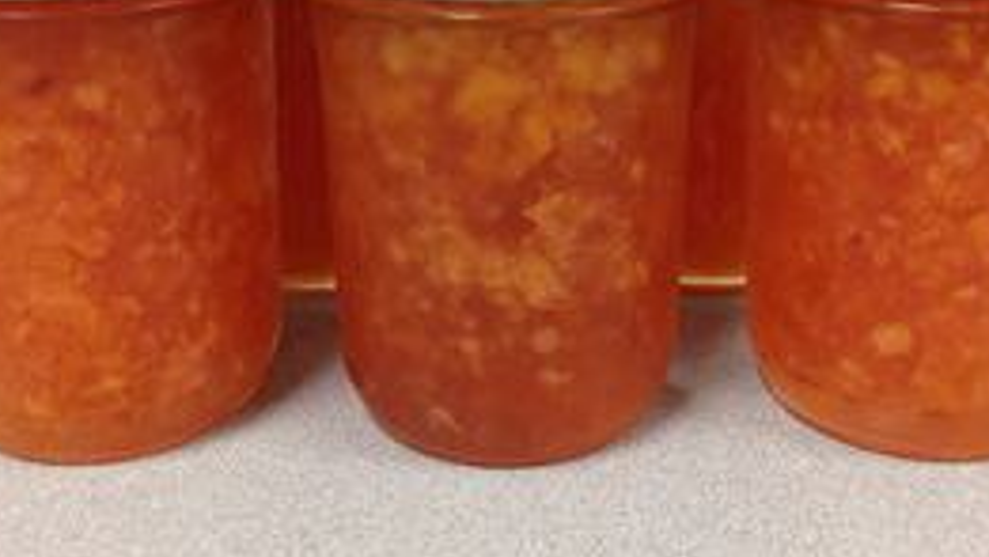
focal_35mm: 55
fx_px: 1443
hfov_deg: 37.8
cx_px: 515
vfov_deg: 21.5
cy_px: 102
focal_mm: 4.12
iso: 125
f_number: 2.4
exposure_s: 1/20
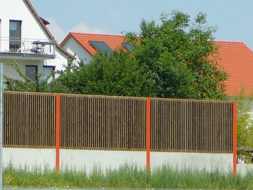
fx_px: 2222
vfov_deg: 4.9
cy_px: 208
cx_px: 96
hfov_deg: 6.5
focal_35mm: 304
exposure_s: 1/800
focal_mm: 17.6
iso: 80
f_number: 3.9
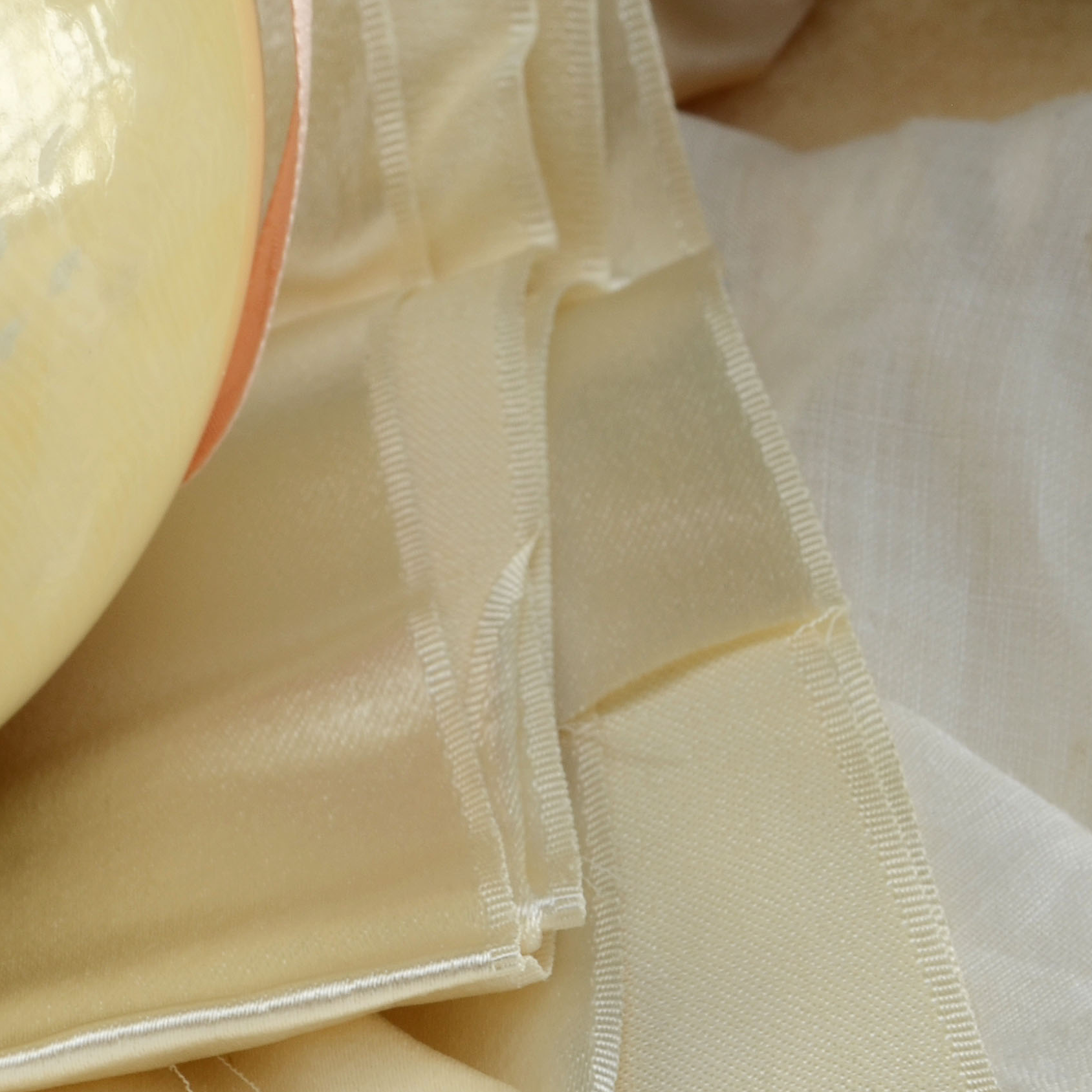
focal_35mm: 204
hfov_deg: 8.4
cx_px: -342
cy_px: 175
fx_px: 7289
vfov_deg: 8.5
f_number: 16
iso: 100
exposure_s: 1/80
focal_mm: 55
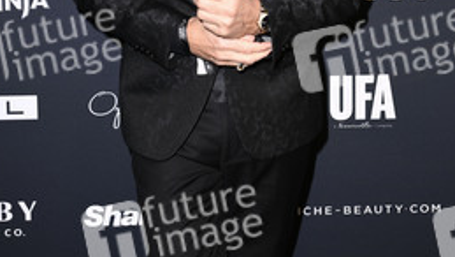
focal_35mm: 71
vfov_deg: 16.4
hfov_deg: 29.7
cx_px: 223
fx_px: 857
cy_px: -37
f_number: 5.6
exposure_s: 1/250
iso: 500
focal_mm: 44
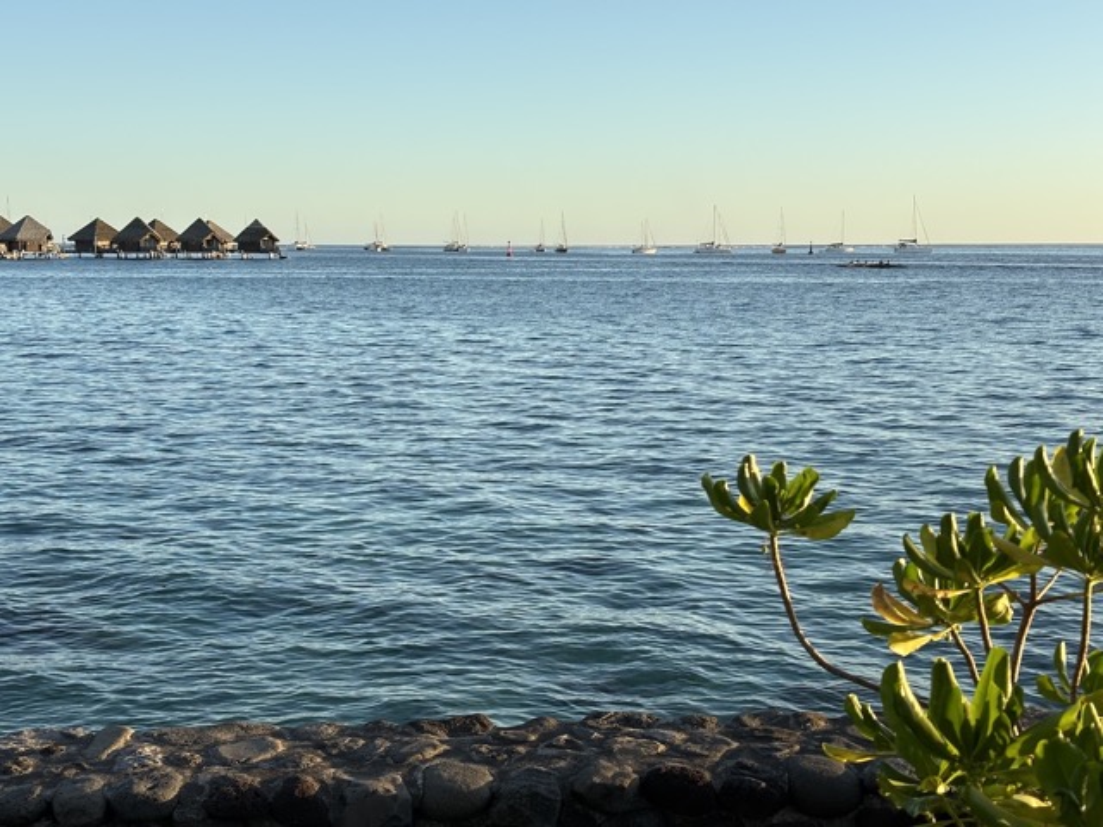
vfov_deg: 28.0
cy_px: 414
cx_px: 552
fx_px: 1657
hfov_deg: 36.8
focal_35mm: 52
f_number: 1.6
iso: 32
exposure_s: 1/918
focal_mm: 5.96
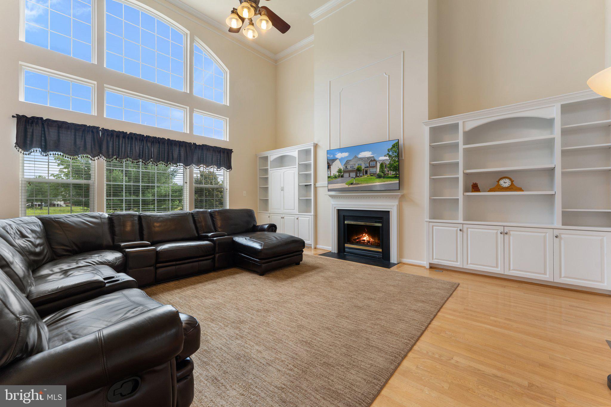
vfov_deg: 81.2
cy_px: 204
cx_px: 306
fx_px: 238
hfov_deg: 104.3
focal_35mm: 14
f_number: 8
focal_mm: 14
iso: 500
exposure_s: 1/20
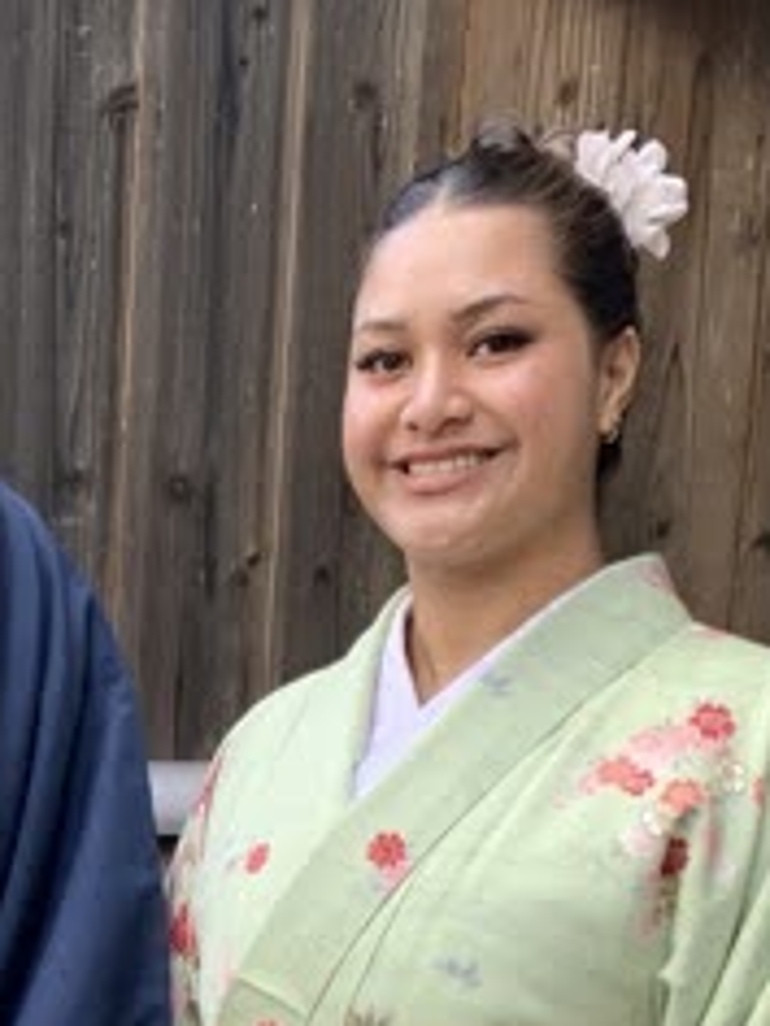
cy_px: 1502
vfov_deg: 18.6
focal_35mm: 94
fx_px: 2788
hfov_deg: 15.1
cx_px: -213
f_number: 1.8
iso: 64
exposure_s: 1/121
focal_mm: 4.25
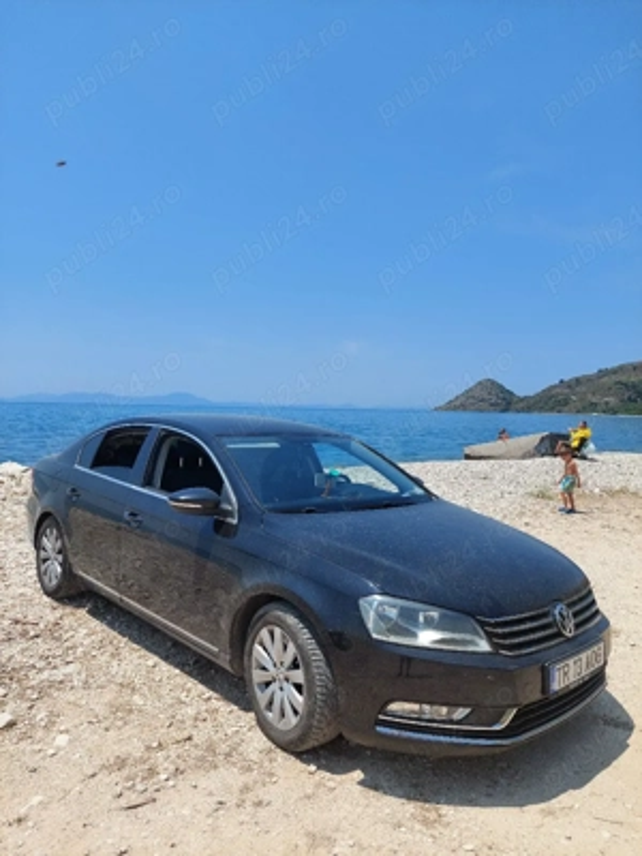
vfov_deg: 71.6
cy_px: 428
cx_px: 321
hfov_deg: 56.8
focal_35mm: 24
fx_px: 593
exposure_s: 1/2500
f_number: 1.8
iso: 40
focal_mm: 5.23
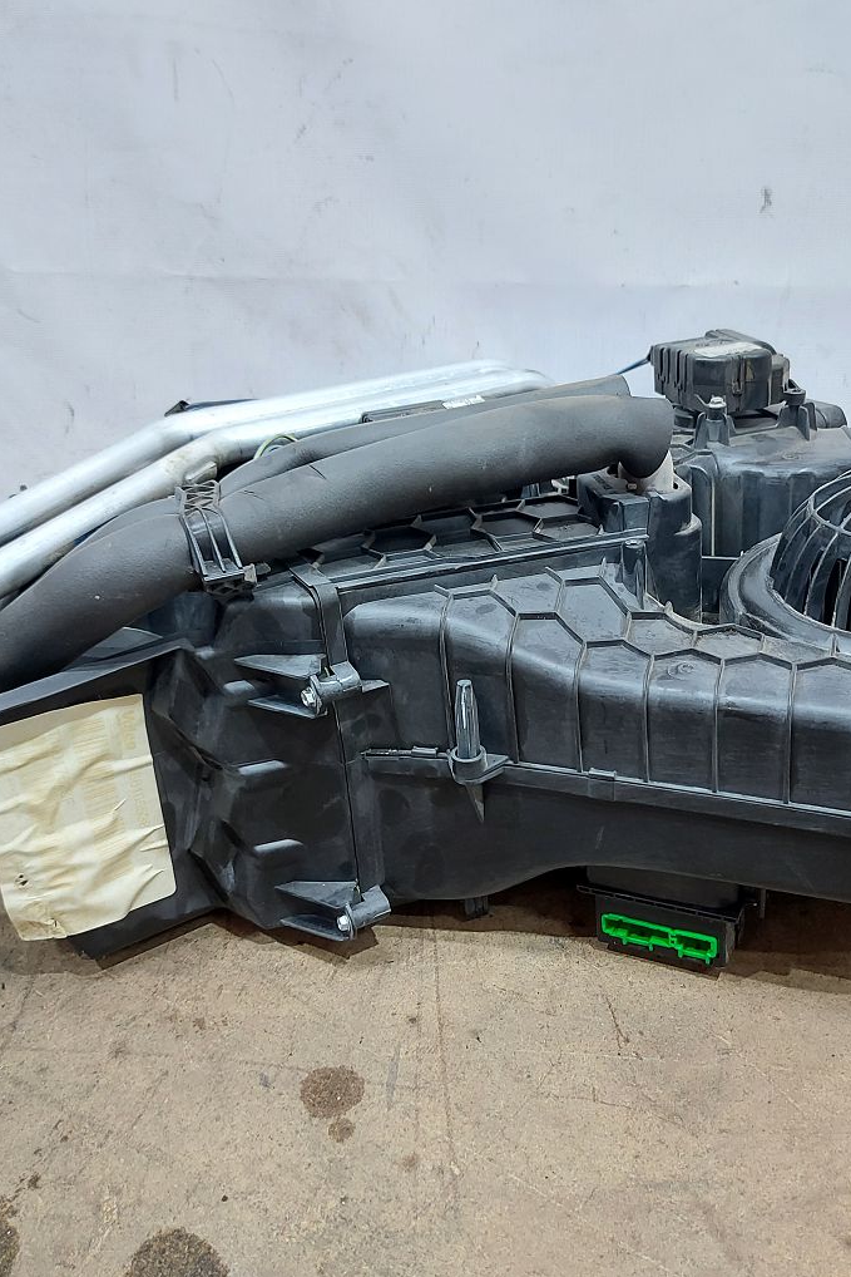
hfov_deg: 38.6
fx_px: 1205
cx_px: 542
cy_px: 630
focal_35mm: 34
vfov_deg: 55.8
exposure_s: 1/33
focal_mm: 5.23
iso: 200
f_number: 1.8
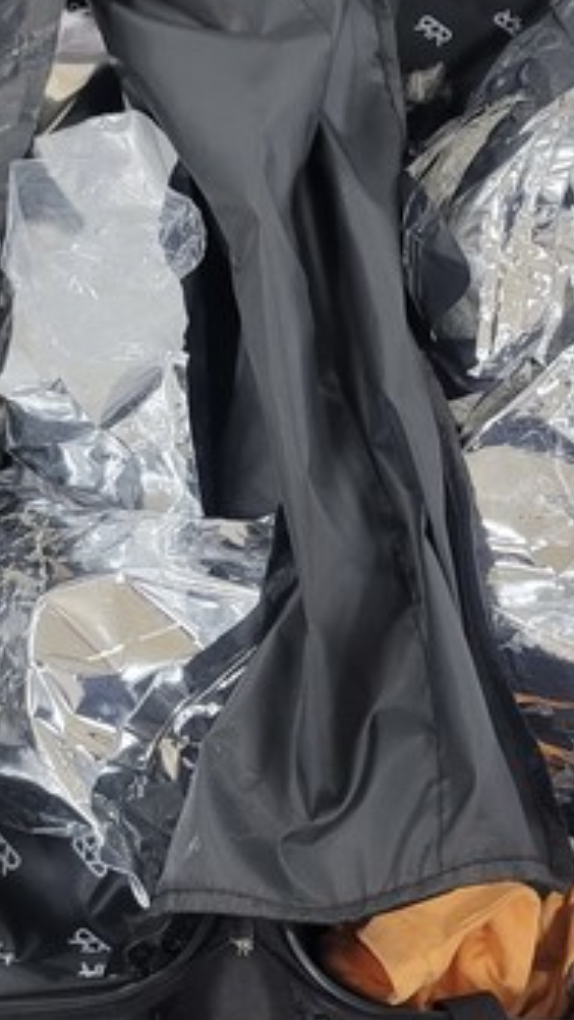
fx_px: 1596
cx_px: 198
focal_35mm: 59
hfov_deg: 20.3
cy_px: 395
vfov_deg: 35.3
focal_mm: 7
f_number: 1.8
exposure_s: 1/120
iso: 320
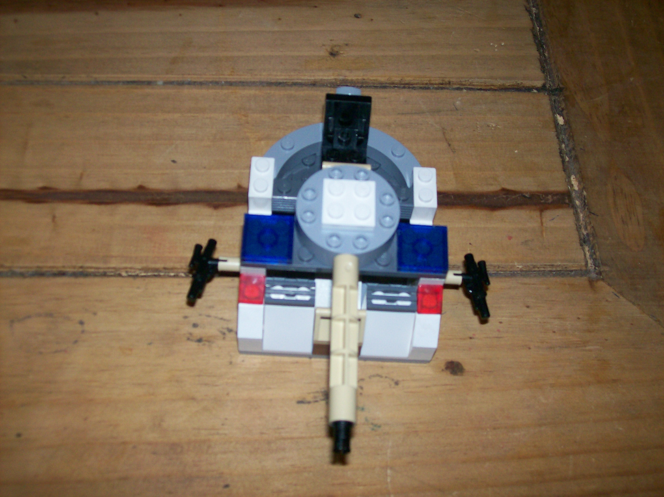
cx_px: 332
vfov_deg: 32.1
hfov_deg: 42.1
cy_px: 248
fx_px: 863
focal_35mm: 45
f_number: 3
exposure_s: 1/73.1
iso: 80
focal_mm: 7.6
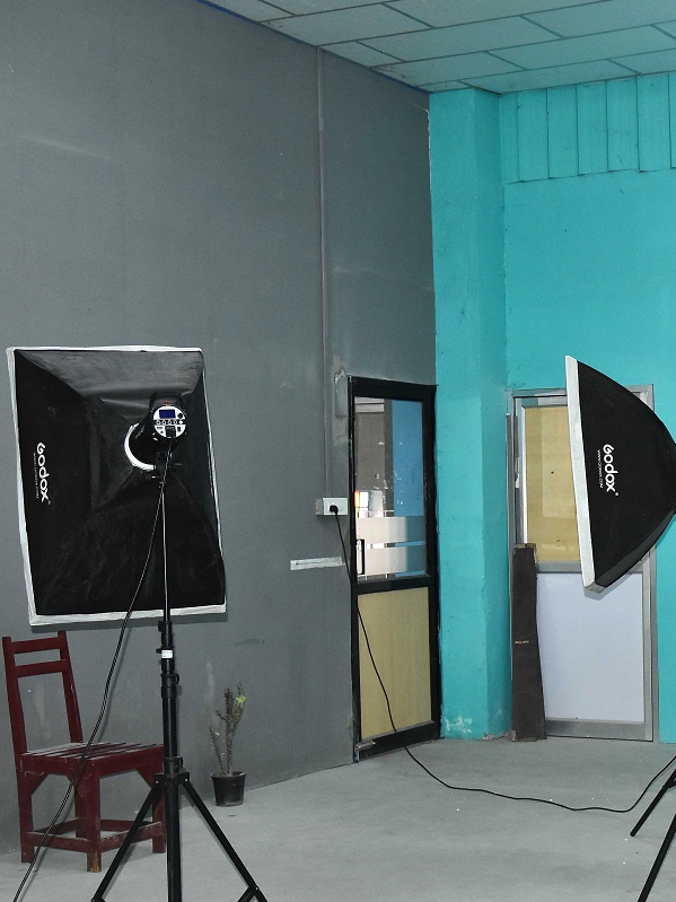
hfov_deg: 21.8
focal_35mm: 65
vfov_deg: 29.8
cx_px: 667
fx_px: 1693
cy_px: 534
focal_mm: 24
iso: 1600
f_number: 3.8
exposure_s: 1/80
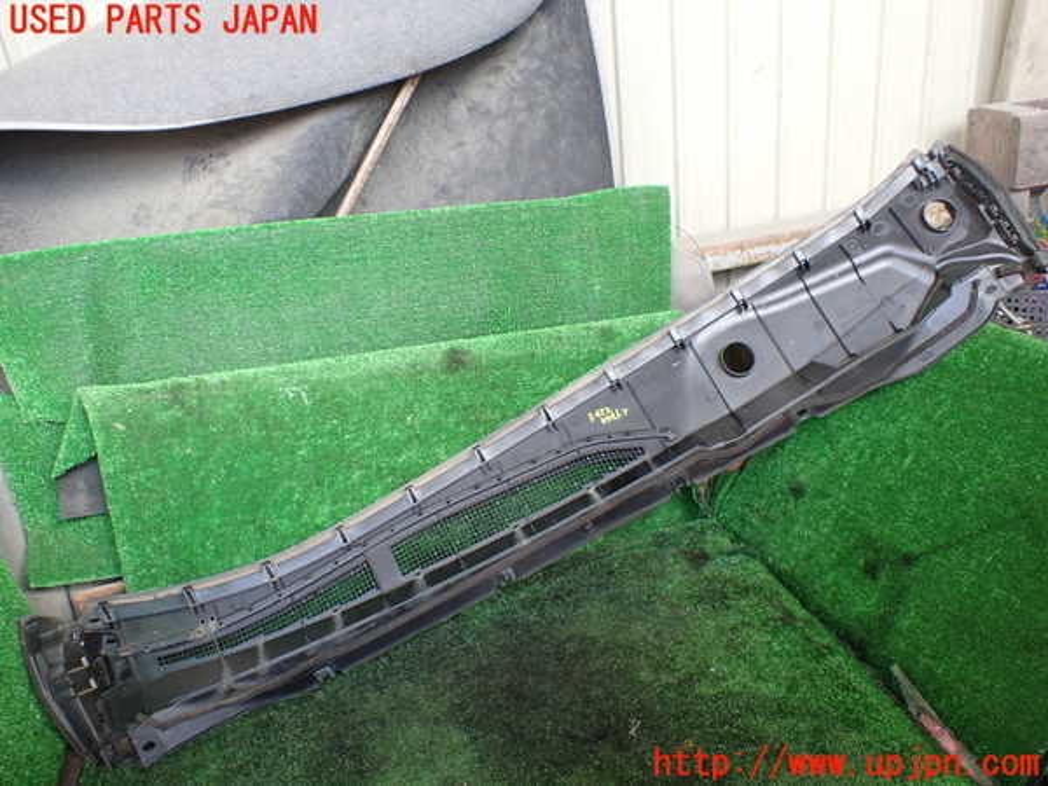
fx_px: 908
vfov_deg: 46.8
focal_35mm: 30
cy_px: 393
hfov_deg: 60.0
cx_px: 524
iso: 200
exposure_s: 1/125
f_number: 2.3
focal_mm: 5.4
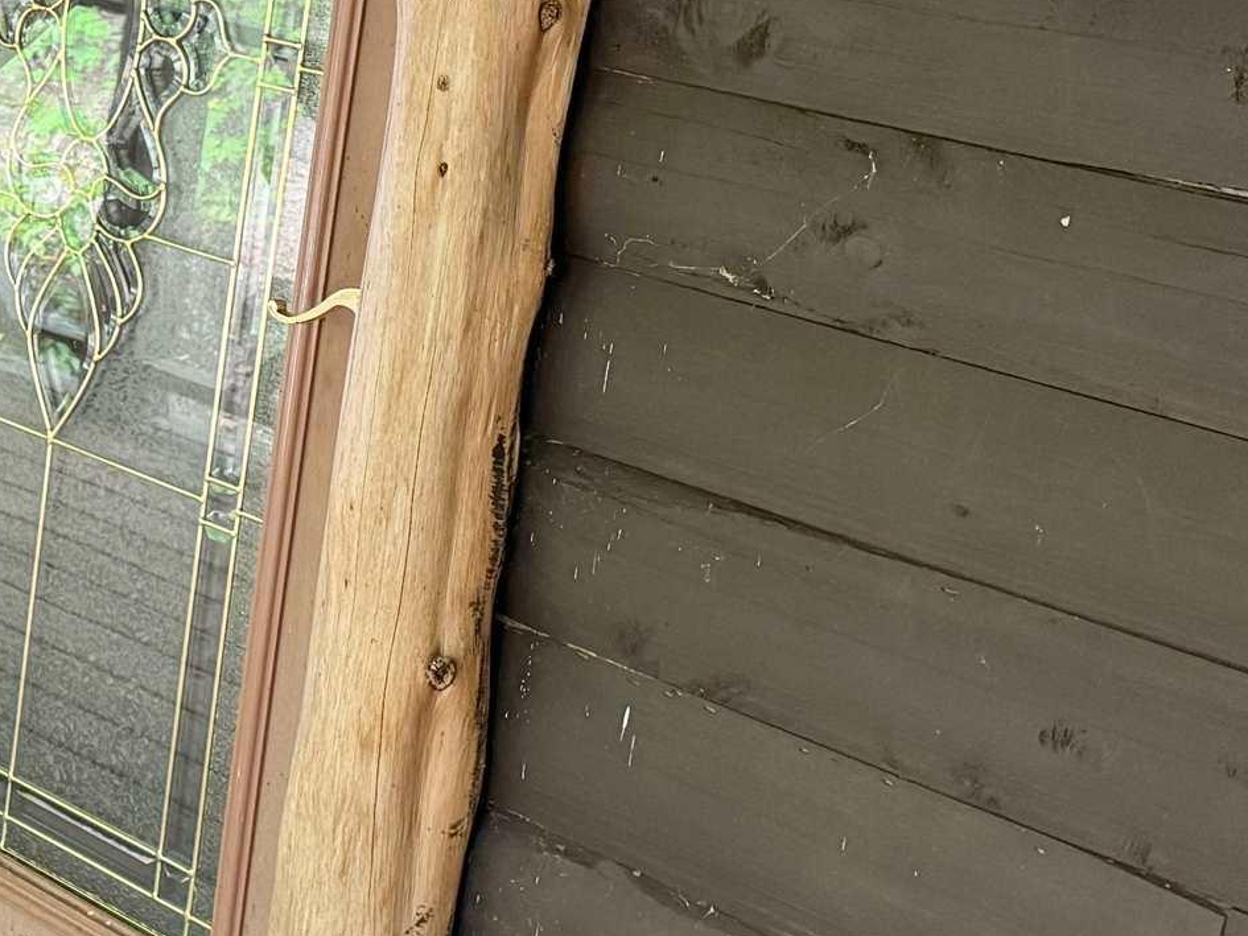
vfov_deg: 18.5
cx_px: -166
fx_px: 2812
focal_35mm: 78
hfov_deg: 23.3
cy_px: 65
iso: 500
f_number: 1.78
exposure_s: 1/60
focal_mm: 6.76
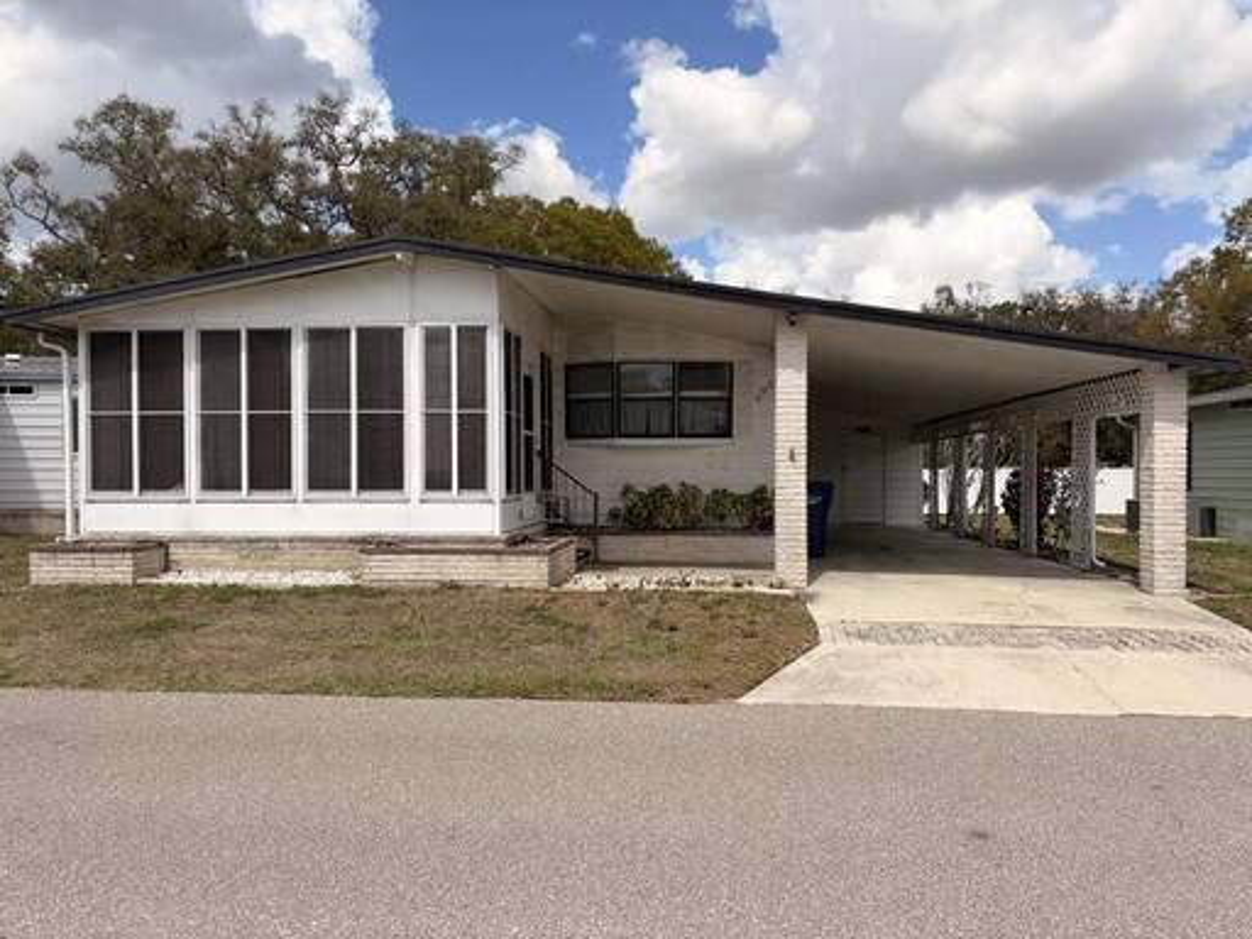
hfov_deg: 67.3
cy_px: 470
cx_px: 626
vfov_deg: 53.1
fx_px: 940
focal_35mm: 26
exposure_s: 1/4950
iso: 50
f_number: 1.6
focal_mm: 5.96
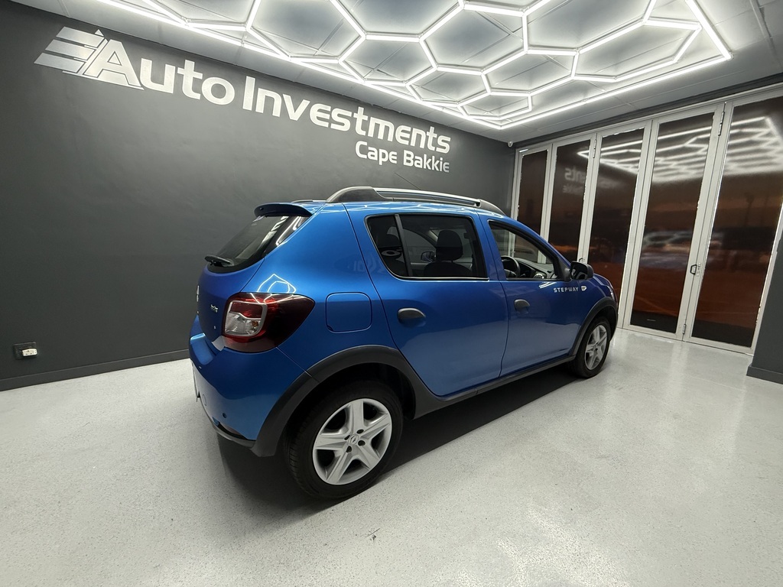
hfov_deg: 102.1
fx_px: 317
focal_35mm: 14
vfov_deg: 85.7
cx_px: 392
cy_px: 294
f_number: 2.2
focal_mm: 2.22
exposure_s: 1/100
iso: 400
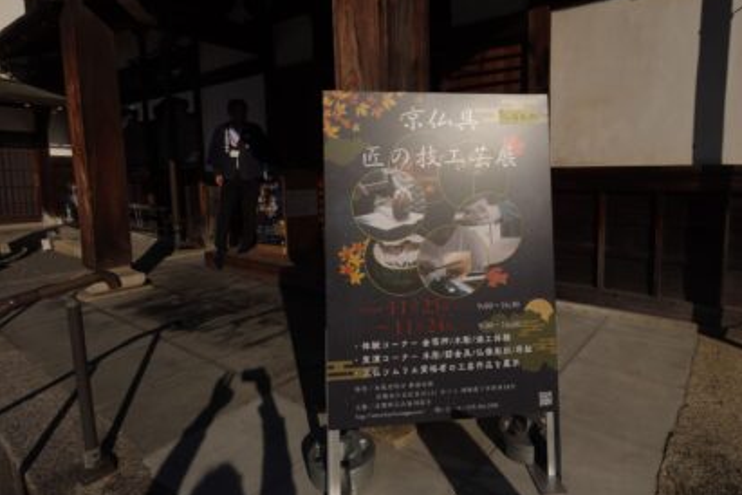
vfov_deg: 59.3
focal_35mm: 21
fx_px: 433
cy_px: 215
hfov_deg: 80.6
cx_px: 431
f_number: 4
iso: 160
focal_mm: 6.9
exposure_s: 1/800
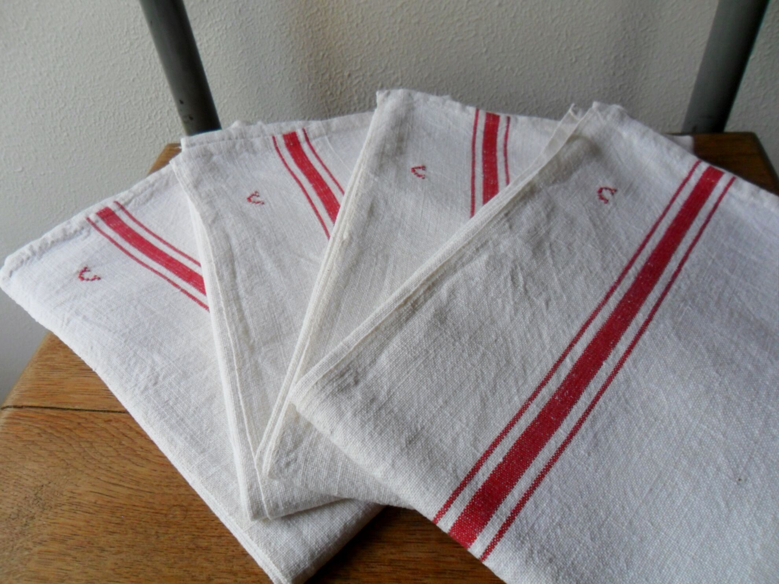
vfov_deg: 51.4
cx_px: 390
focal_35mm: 27
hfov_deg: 65.3
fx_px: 608
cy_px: 292
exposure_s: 1/30
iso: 160
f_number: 3.5
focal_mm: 4.9
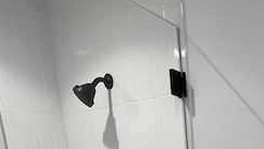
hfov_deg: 39.7
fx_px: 322
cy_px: 308
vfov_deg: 17.5
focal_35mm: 46
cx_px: 259
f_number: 1.8
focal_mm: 1.57
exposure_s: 1/120
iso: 80
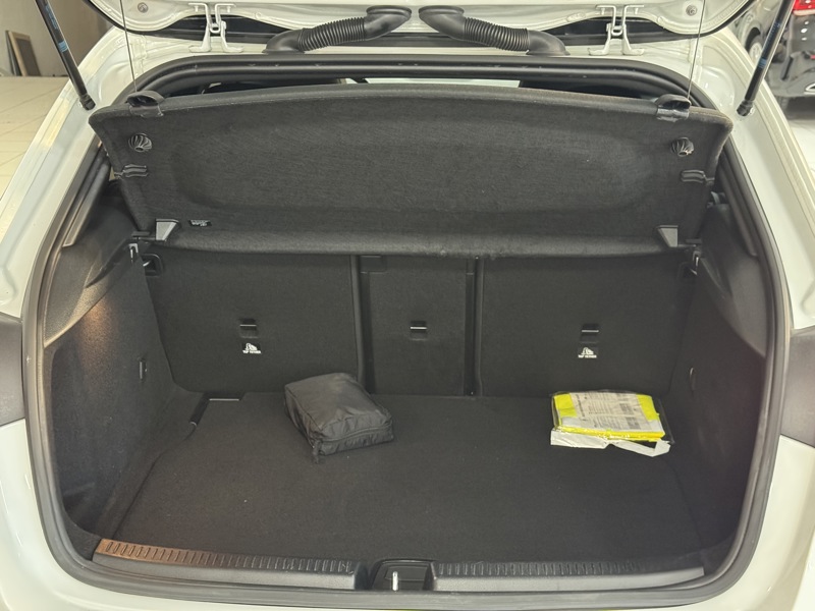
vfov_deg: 30.3
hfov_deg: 39.7
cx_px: 408
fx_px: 1130
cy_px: 306
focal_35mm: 48
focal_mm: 6.76
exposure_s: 1/25
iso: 640
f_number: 1.78
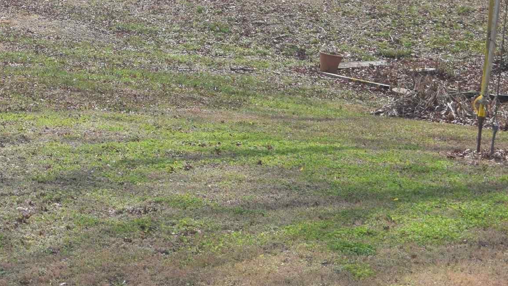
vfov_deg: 9.2
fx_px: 1743
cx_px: -151
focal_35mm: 129
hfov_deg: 15.8
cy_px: -121
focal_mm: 31
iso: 400
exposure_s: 1/2000
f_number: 8
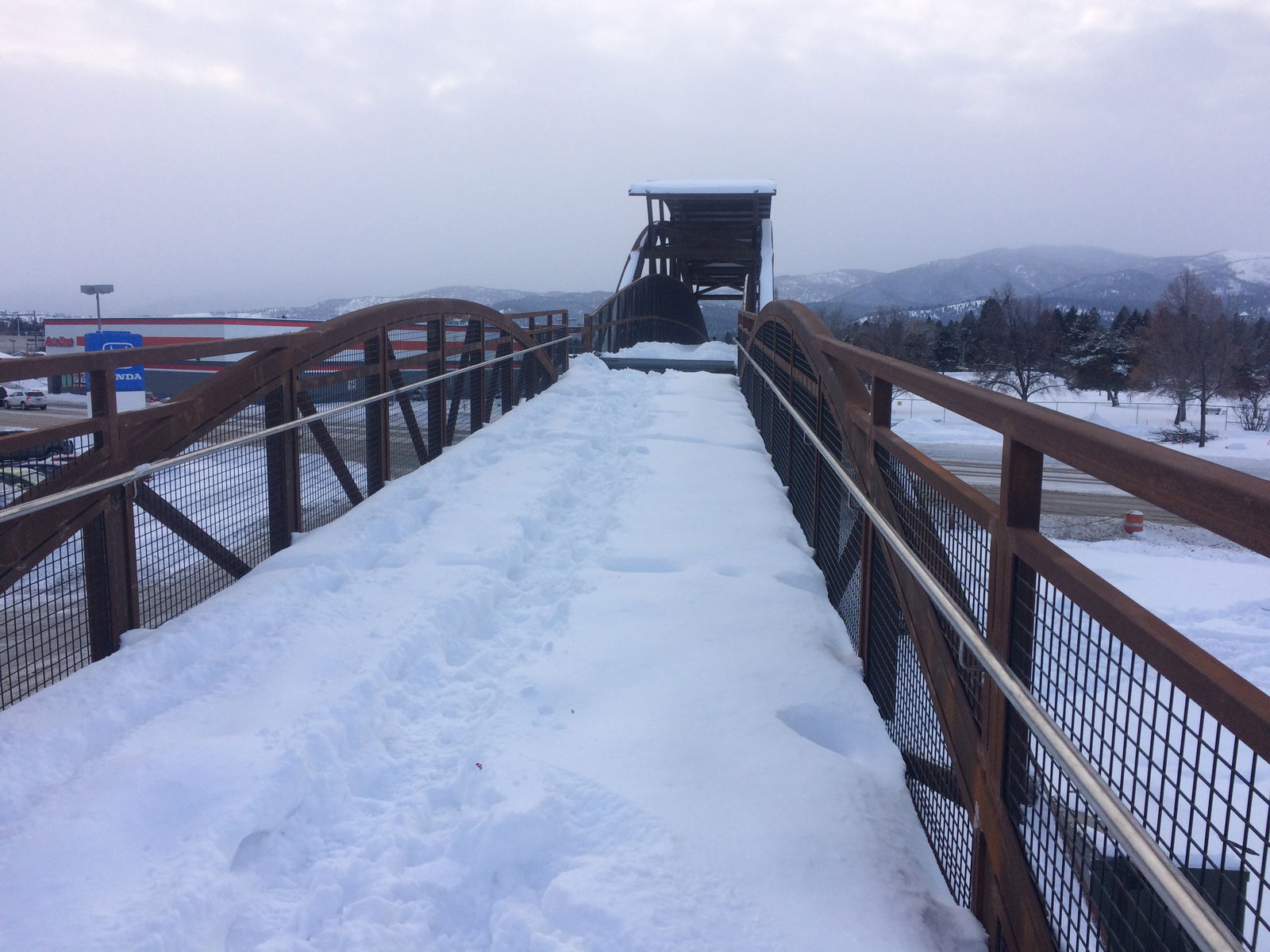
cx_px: 635
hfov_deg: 61.7
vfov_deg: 48.2
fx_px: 1064
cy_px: 476
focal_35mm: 29
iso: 32
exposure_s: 1/774
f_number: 2.2
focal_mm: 4.15
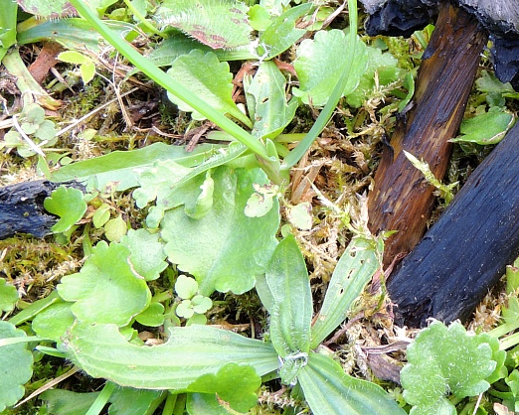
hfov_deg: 27.0
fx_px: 1030
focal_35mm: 67
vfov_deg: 22.4
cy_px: 59
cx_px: 496
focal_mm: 6.2
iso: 100
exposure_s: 1/4
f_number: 8.1
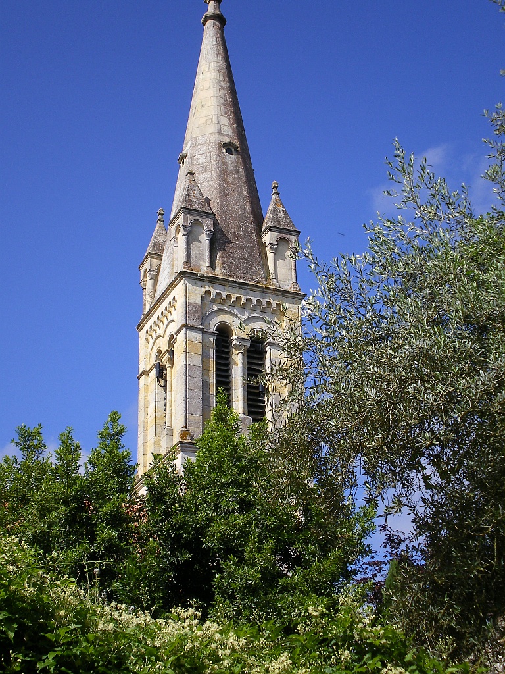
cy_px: 337
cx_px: 252
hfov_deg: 23.7
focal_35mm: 62
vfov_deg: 31.2
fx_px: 1206
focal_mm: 10.3
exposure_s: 1/250
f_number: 5.9
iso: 64
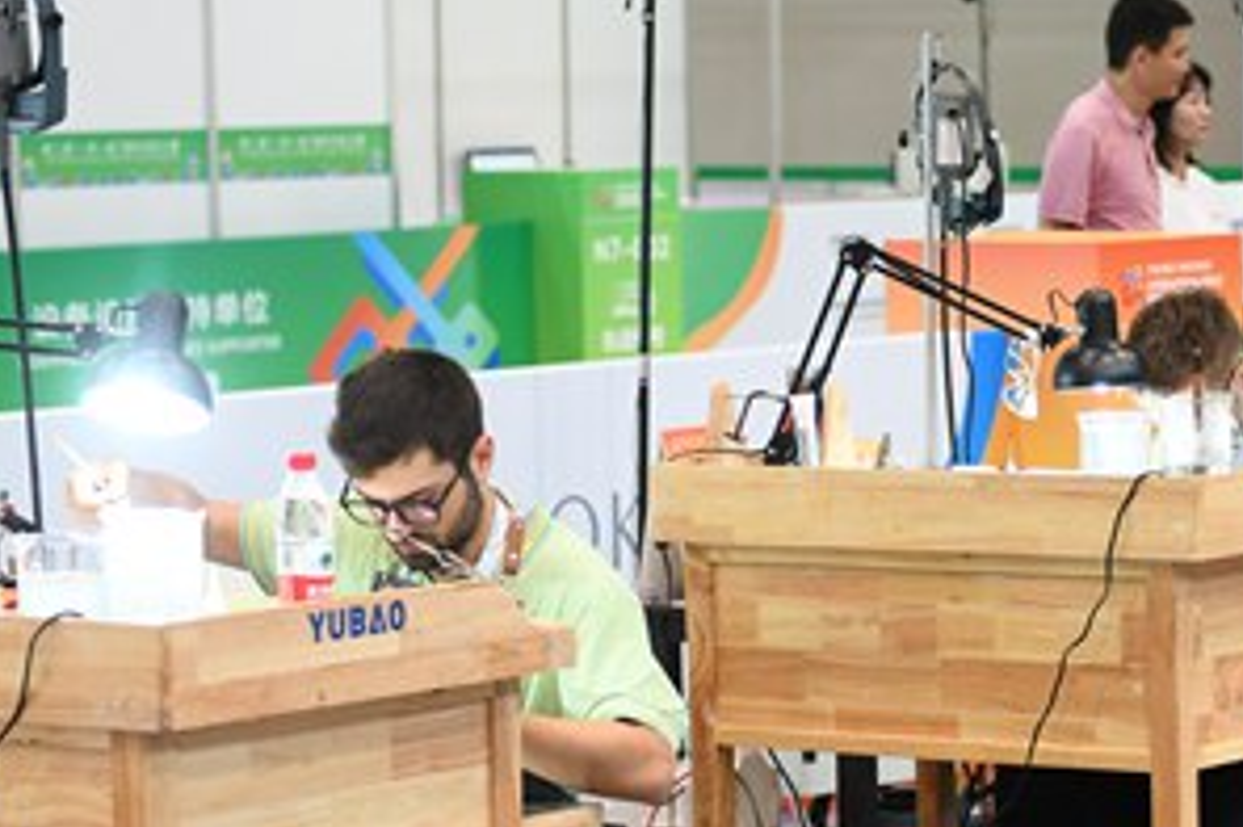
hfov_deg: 12.7
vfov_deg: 8.6
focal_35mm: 160
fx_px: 5521
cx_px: 1230
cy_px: 426
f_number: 2.8
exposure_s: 1/60
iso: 900
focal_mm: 55
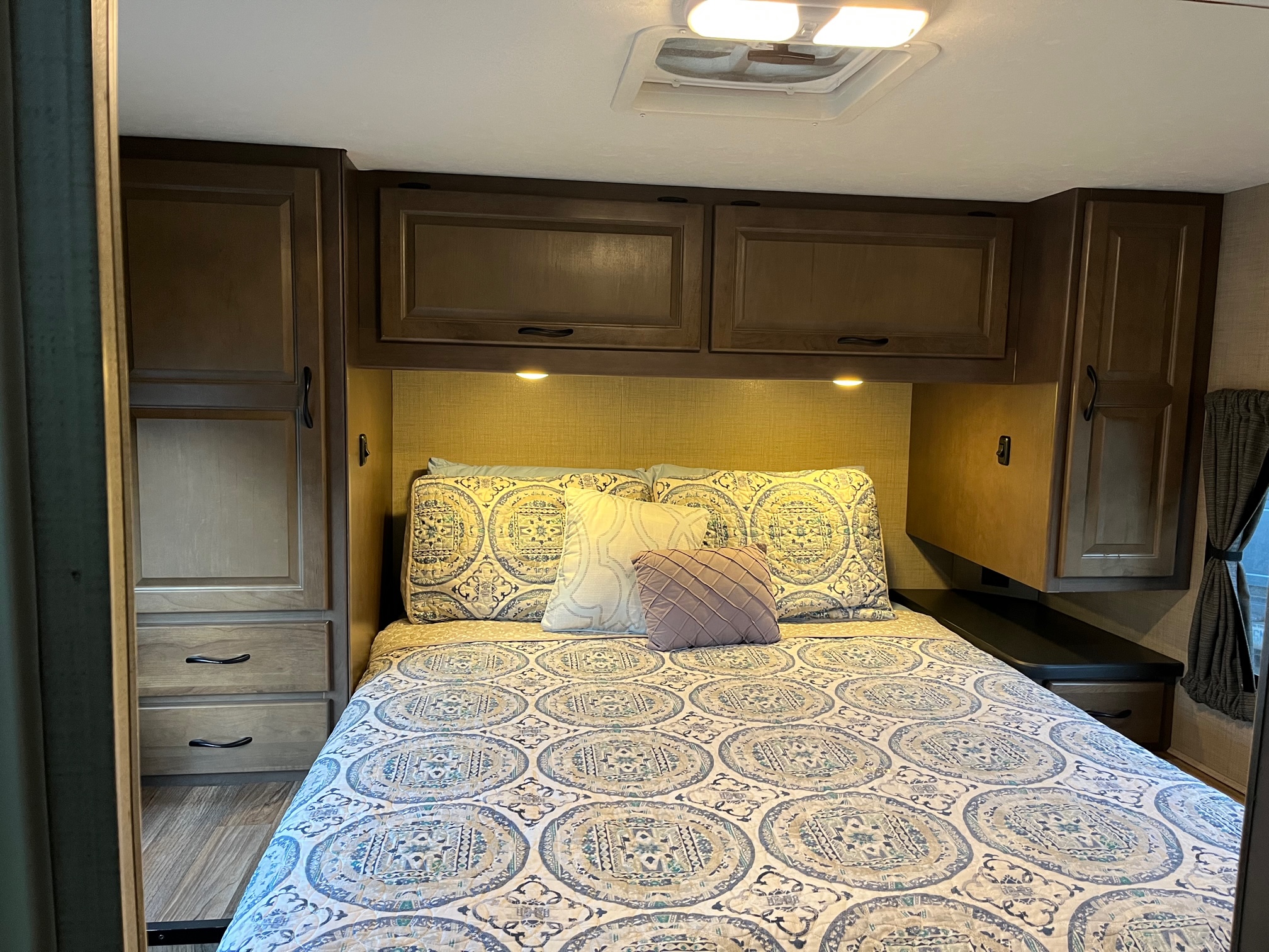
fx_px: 953
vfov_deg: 53.1
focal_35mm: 26
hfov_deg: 67.3
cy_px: 476
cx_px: 634
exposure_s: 1/60
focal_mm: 5.1
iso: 250
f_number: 1.6
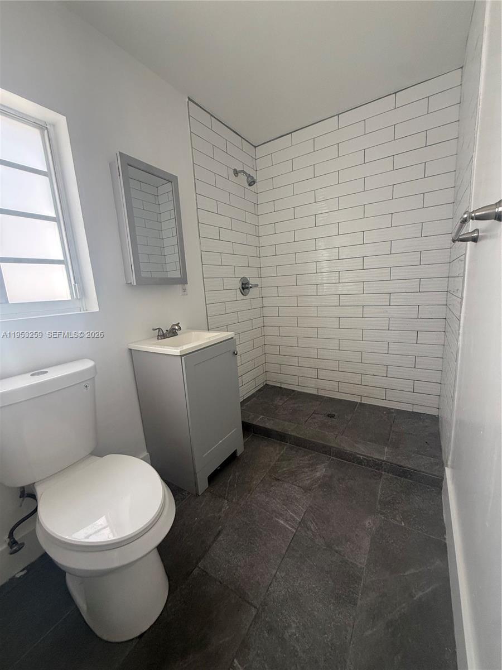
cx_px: 251
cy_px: 335
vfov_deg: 102.1
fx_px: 271
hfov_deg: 85.7
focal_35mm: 14
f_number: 2.2
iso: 320
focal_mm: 2.22
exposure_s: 1/91
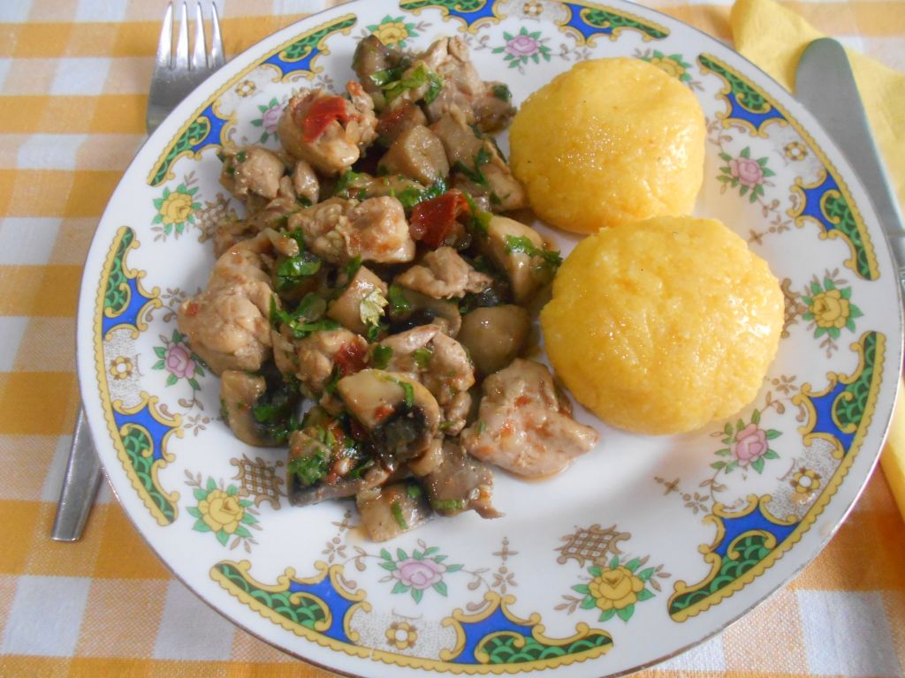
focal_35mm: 26
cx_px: 452
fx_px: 680
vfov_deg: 53.1
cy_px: 339
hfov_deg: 67.3
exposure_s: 1/40
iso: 800
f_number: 3.2
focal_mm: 4.6
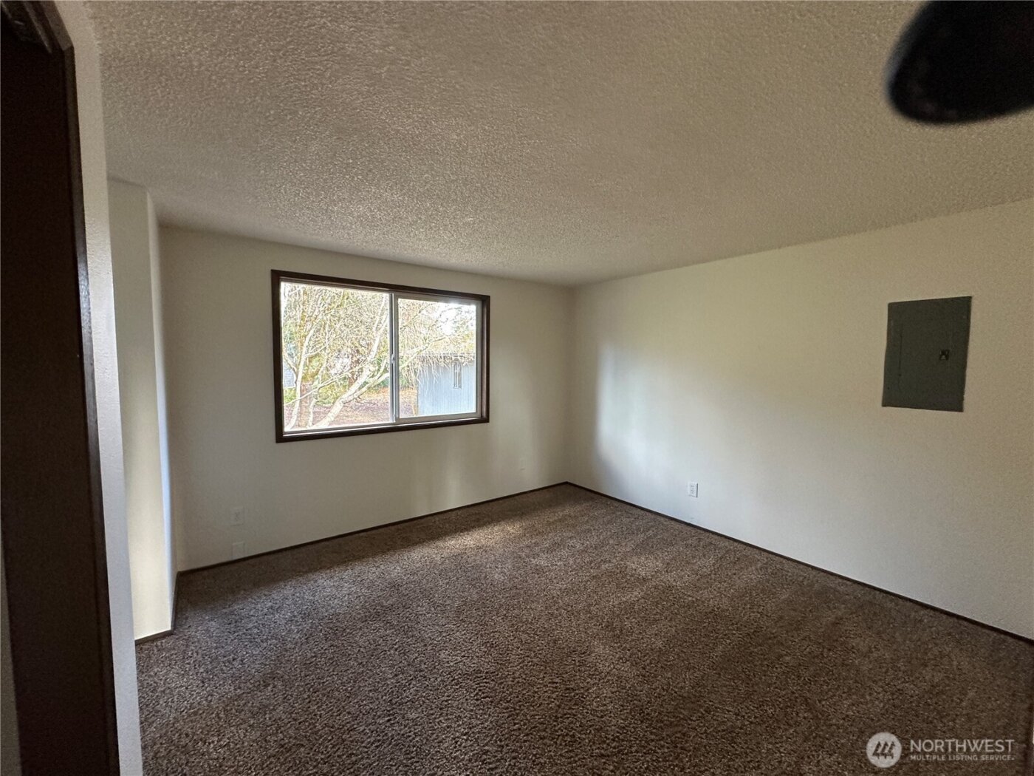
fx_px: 418
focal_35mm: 14
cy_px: 388
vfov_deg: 85.7
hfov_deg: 102.1
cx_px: 517
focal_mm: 2.22
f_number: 2.2
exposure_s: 1/76
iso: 320
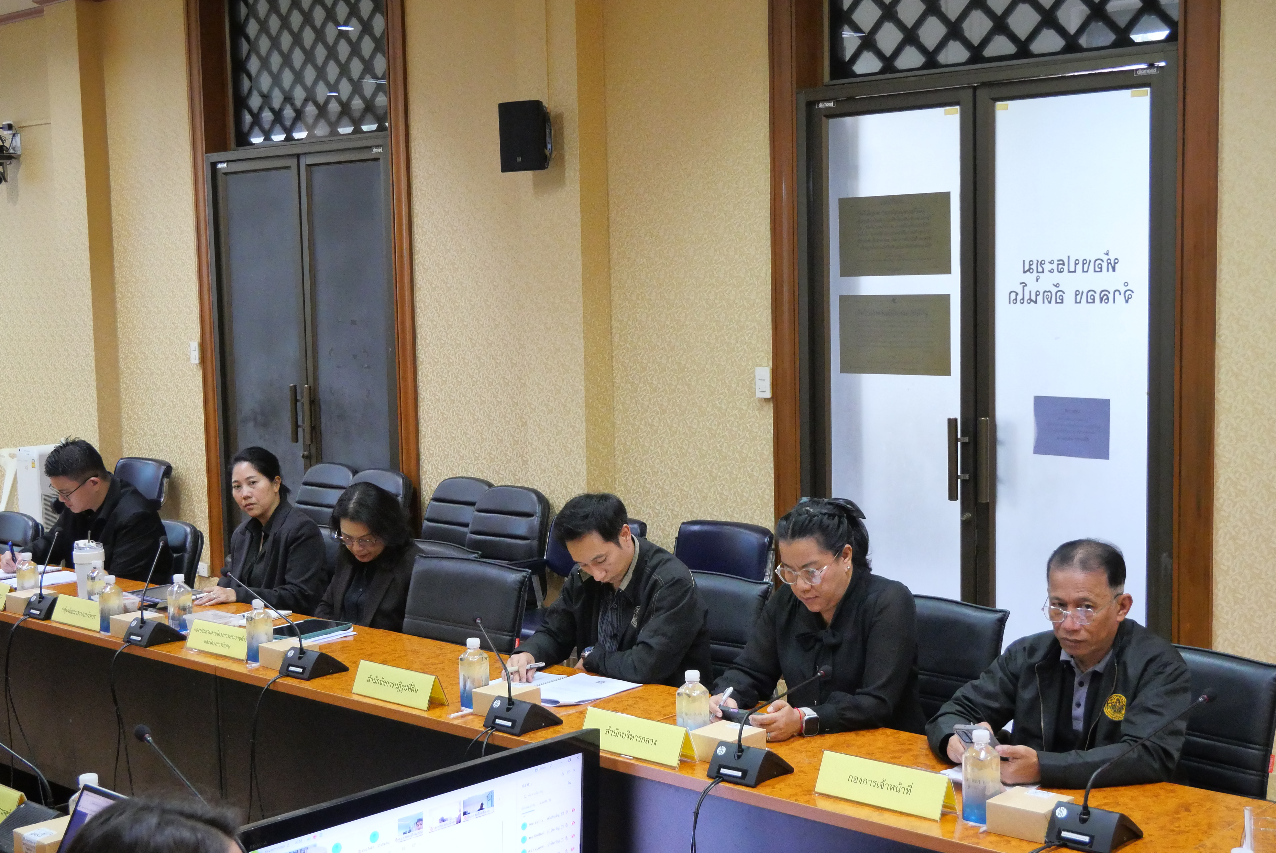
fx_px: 1667
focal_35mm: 47
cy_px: 426
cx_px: 638
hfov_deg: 41.9
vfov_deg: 28.7
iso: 3200
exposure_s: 1/40
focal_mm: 23
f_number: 5
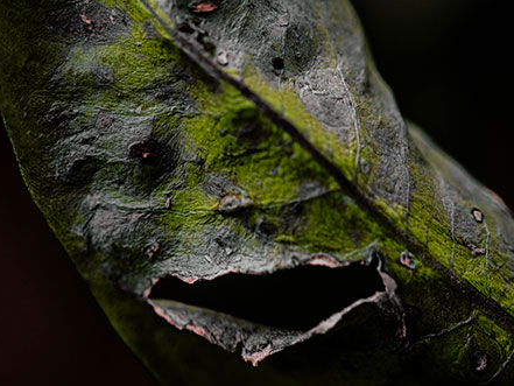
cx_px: 228
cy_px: 193
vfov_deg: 6.5
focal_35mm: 229
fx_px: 3401
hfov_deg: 8.6
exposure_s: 1/500
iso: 640
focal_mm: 210
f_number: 7.1
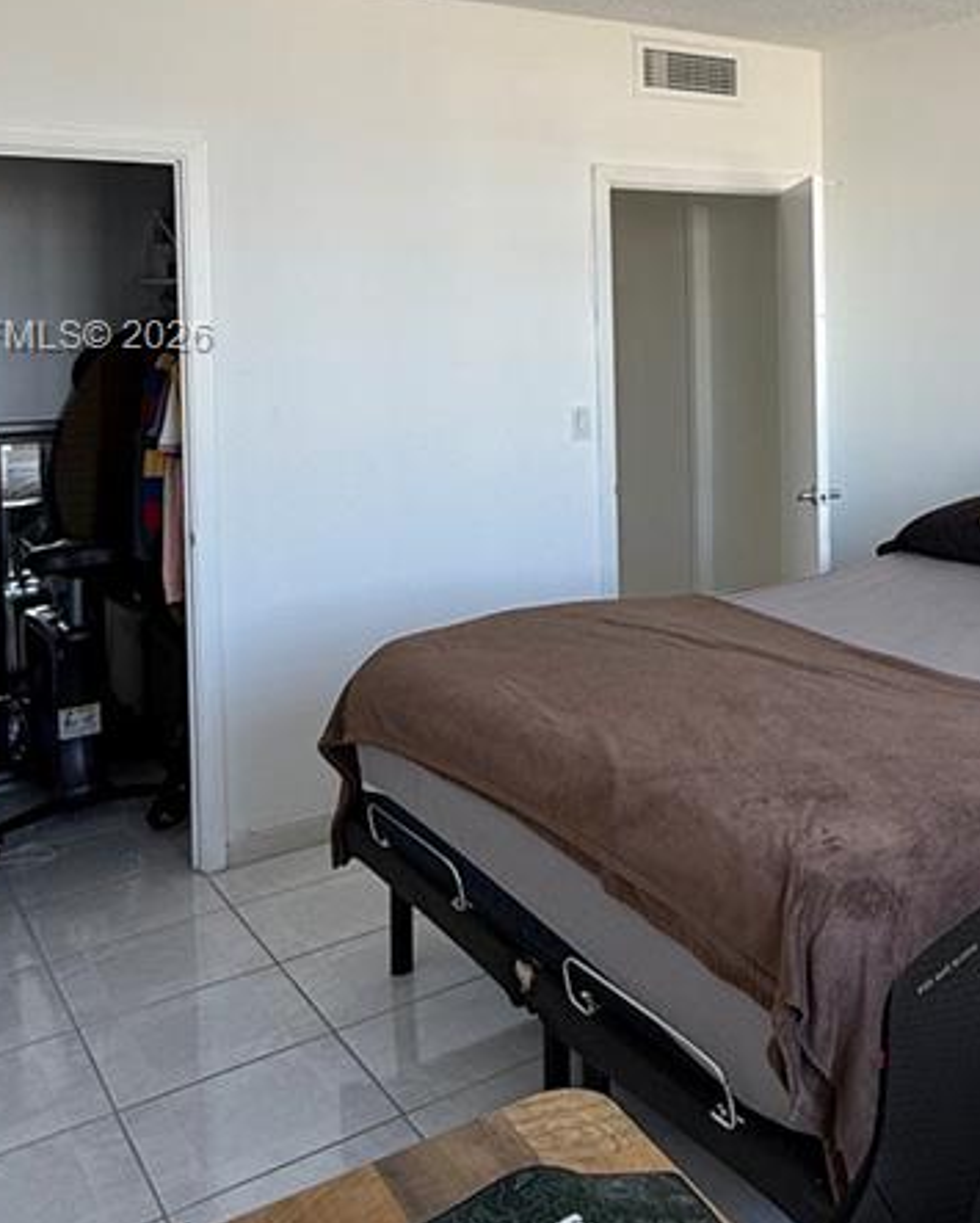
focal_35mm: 37
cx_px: 941
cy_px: 340
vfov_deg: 47.6
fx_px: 1340
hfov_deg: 36.7
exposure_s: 1/99
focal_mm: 2.22
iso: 64
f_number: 2.2
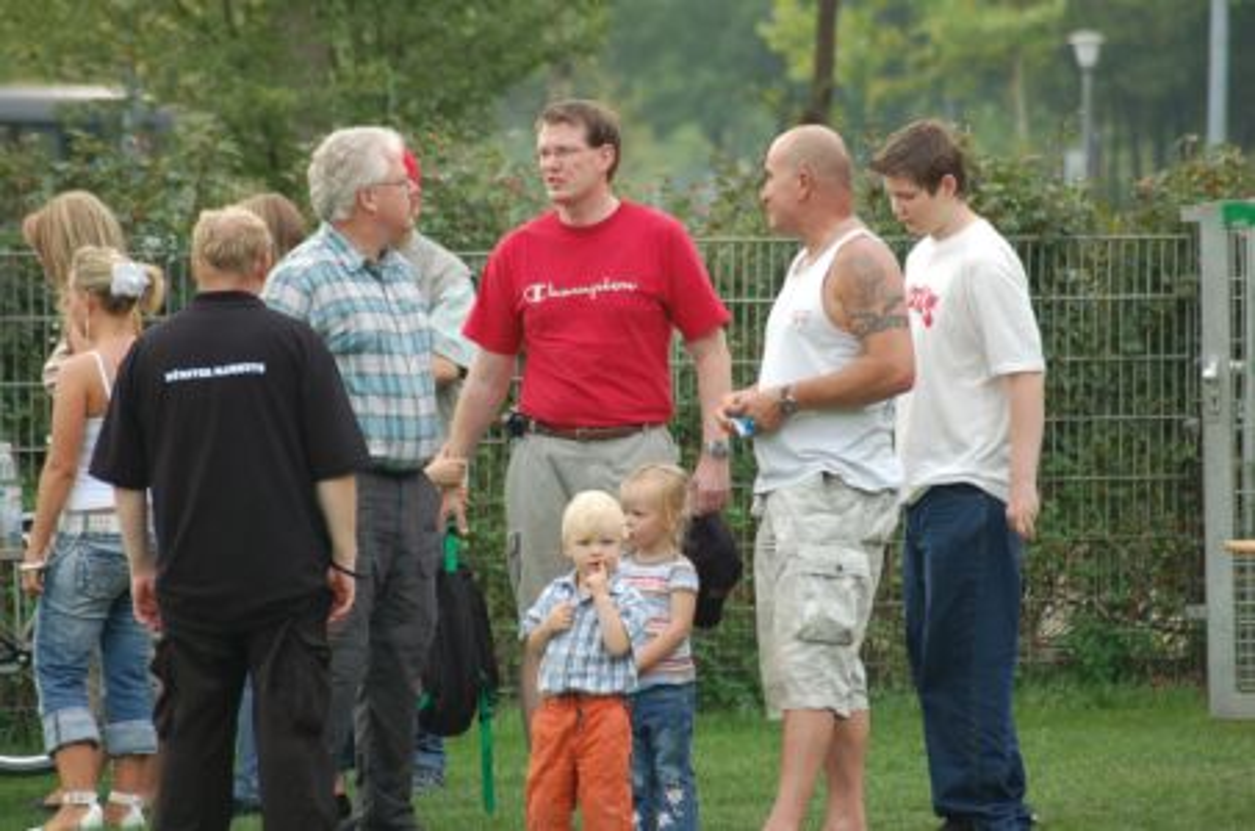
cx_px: 628
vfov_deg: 5.4
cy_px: 416
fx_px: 8871
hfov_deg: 8.1
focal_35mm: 255
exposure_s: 1/500
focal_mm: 170
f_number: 4.8
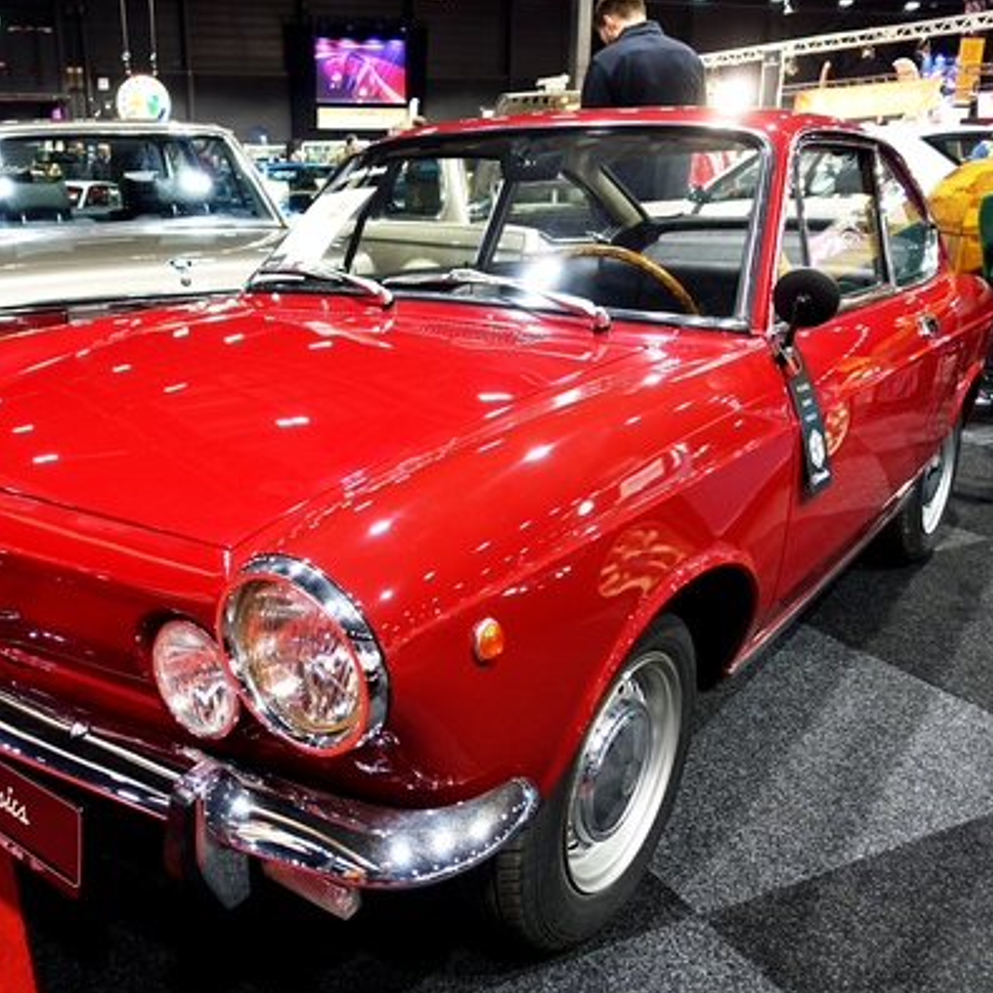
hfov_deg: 51.8
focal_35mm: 31
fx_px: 1006
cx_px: 349
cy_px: 498
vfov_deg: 52.5
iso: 320
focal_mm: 8.8
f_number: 1.8
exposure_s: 1/30
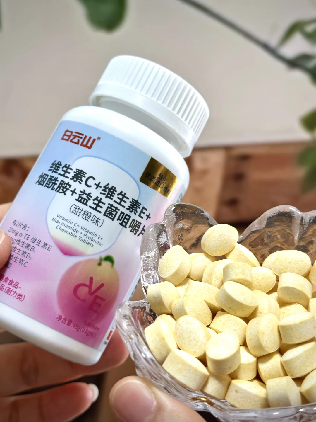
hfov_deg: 30.3
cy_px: 211
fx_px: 584
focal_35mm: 48
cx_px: 158
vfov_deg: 39.7
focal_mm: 6.86
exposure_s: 1/91
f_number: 1.78
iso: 80
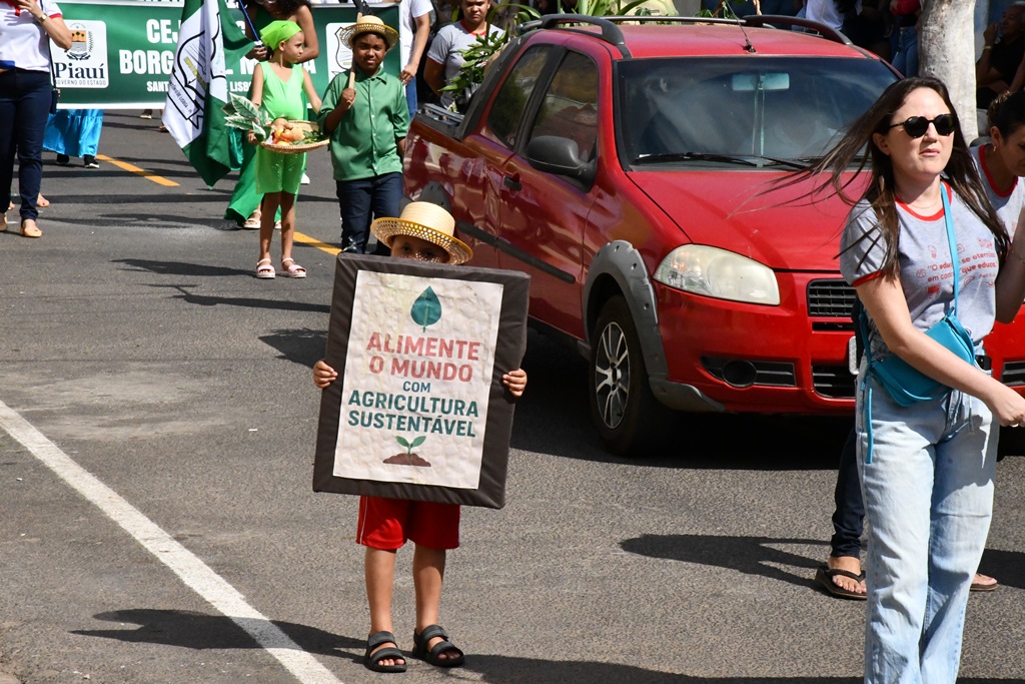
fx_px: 4043
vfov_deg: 9.7
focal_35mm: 142
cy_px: 342
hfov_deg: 14.4
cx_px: 512
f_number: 22
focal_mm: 95
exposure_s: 1/2000
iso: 5000
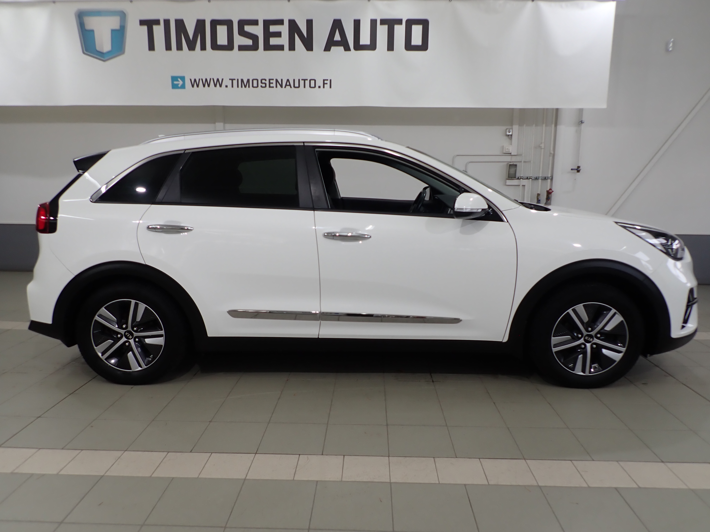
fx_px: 513
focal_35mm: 25
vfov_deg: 54.9
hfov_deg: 69.4
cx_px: 355
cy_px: 266
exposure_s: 1/60
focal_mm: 4.5
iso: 100
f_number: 2.8
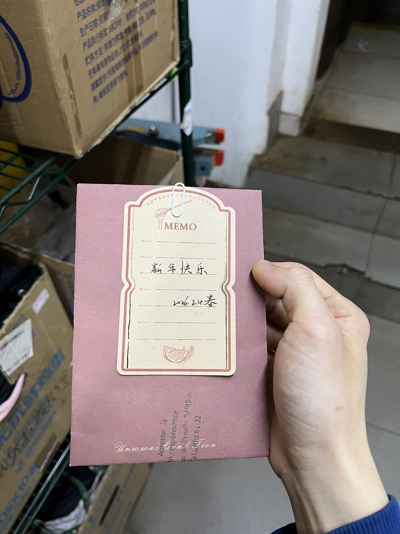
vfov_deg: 67.3
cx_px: 200
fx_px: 401
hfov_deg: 53.1
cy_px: 267
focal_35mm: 26
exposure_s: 1/50
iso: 200
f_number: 1.6
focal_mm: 5.1
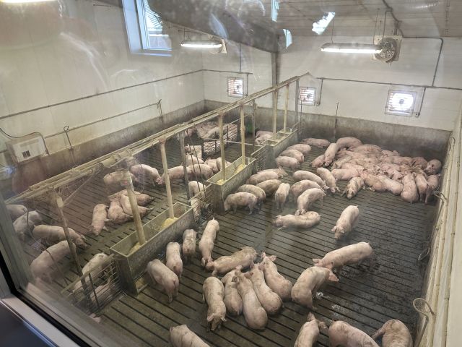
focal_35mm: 24
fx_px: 320
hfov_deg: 71.6
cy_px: 174
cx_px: 231
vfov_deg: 56.8
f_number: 1.78
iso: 160
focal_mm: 6.86
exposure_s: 1/60
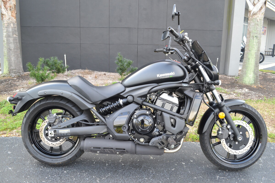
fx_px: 229
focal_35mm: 30
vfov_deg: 43.6
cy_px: 92
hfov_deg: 61.9
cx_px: 138
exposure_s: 1/125
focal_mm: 20
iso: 360
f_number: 5.6
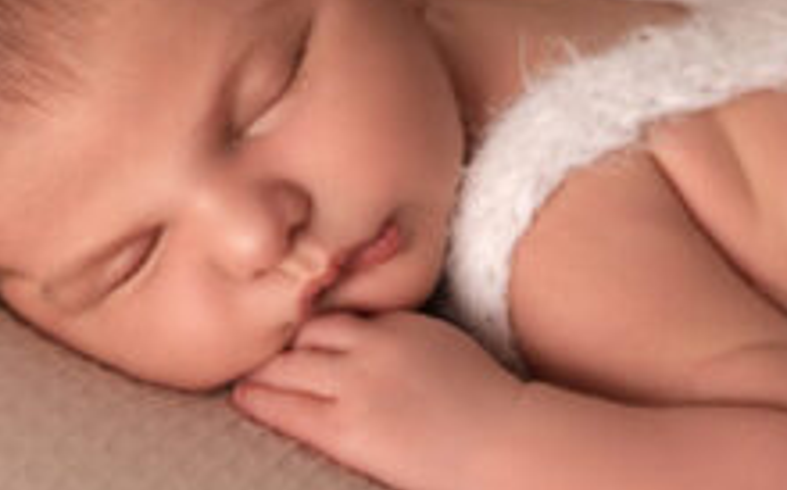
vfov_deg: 12.5
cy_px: 172
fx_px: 2228
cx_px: 655
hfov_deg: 19.8
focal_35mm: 104
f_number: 3.5
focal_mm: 35
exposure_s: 1/160
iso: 100
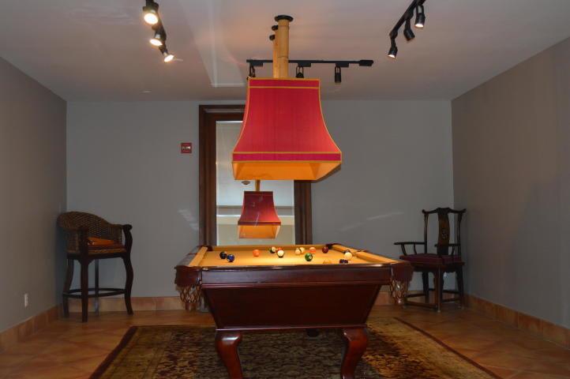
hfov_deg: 49.6
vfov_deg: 34.1
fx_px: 617
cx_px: 285
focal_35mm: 39
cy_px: 190
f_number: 4.2
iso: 500
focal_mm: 26
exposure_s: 1/60
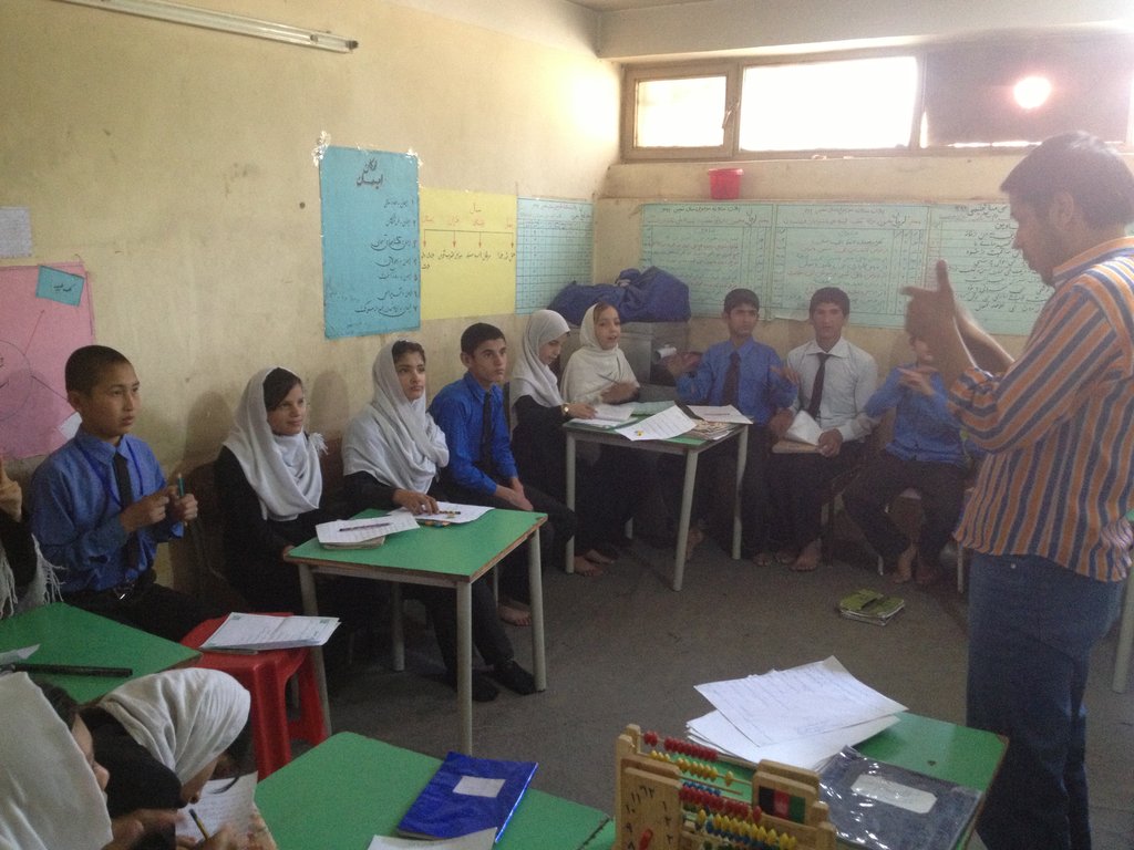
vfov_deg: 40.7
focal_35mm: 35
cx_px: 567
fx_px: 1147
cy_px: 425
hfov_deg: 52.6
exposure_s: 1/20
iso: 320
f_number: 2.4
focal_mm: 4.28
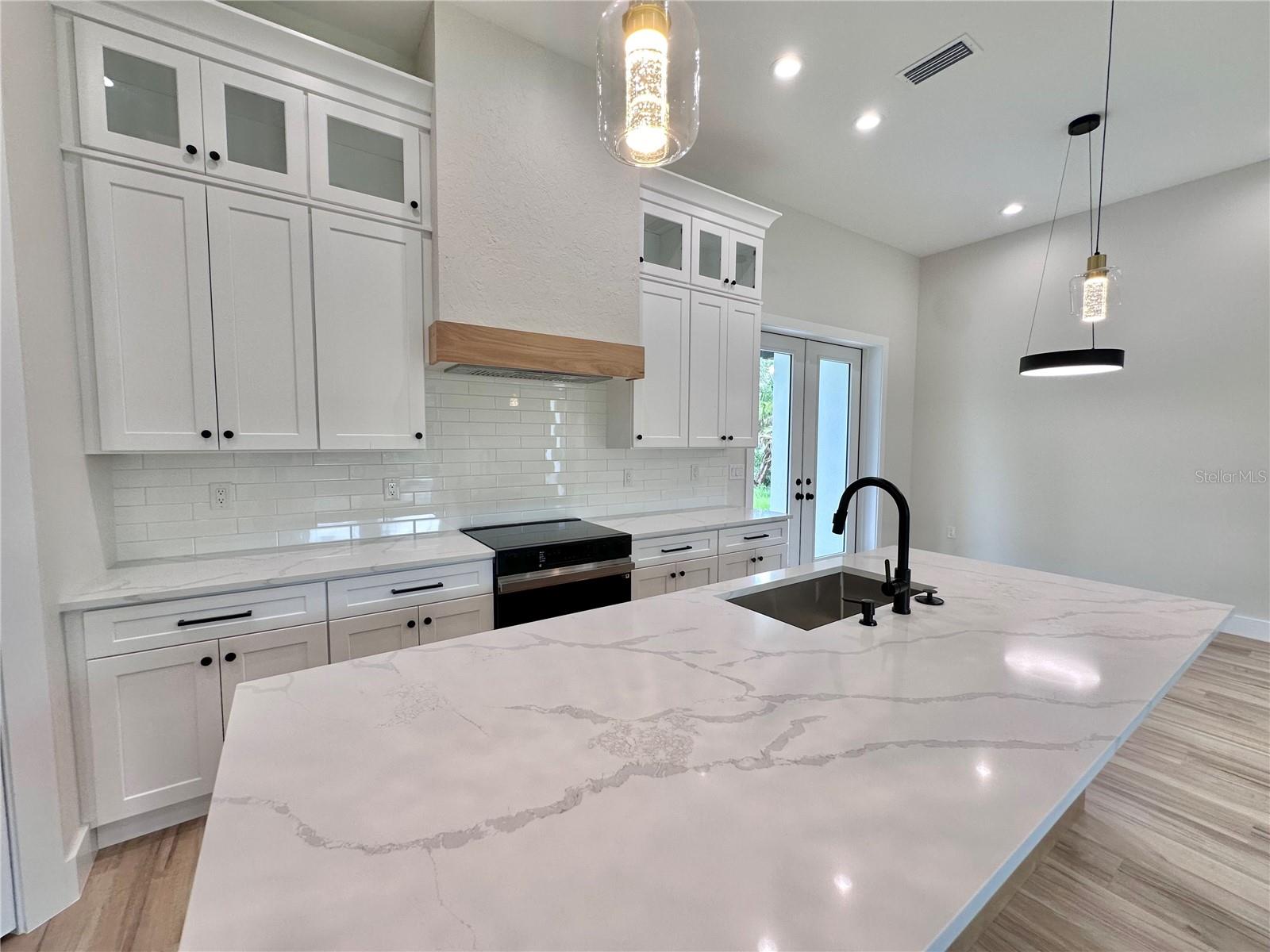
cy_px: 476
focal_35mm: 14
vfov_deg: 85.7
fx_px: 514
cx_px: 635
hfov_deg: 102.1
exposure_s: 1/120
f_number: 2.2
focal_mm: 2.22
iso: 100
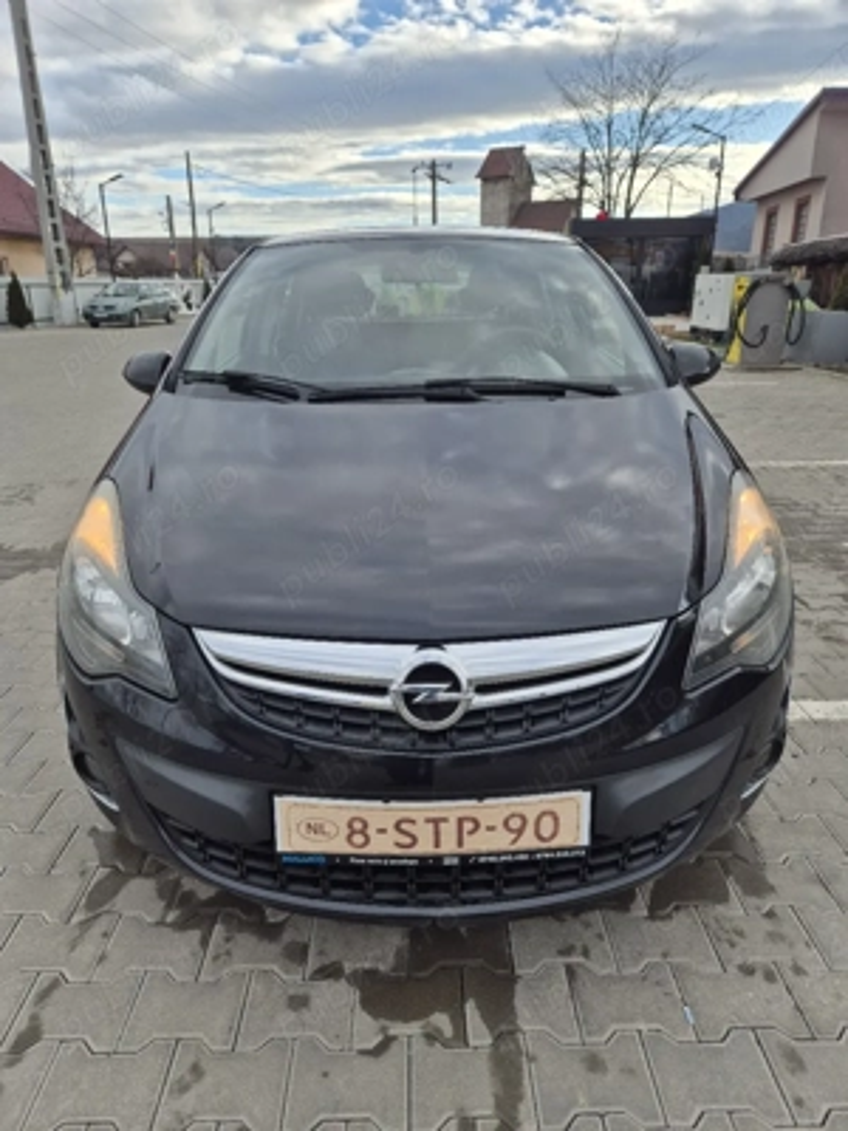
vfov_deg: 73.9
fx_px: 751
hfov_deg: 58.9
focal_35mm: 23
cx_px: 424
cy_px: 566
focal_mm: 5.4
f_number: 1.8
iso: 25
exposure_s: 1/833
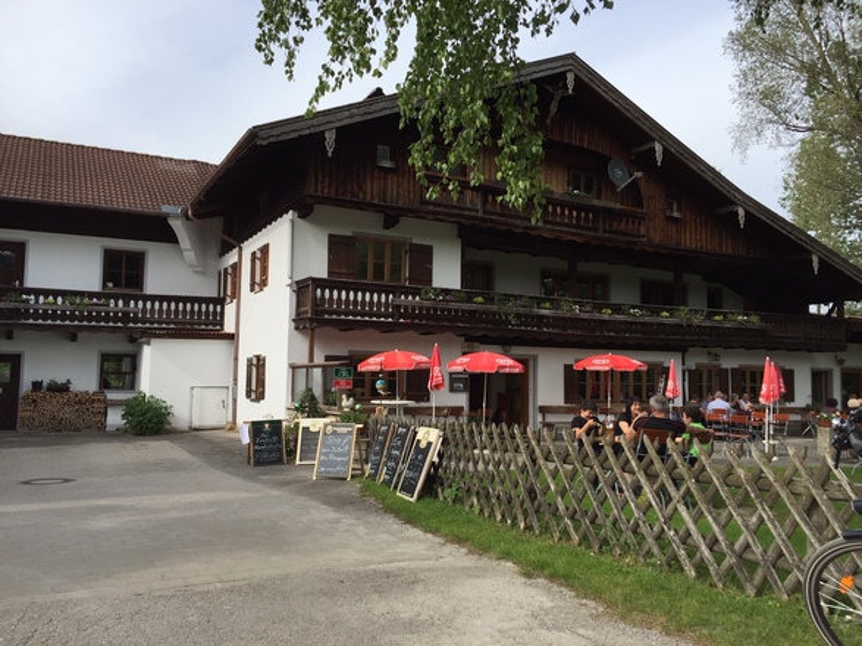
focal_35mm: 29
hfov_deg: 61.7
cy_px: 323
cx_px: 431
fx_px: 722
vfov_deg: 48.2
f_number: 2.2
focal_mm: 4.15
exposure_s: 1/1163
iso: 32
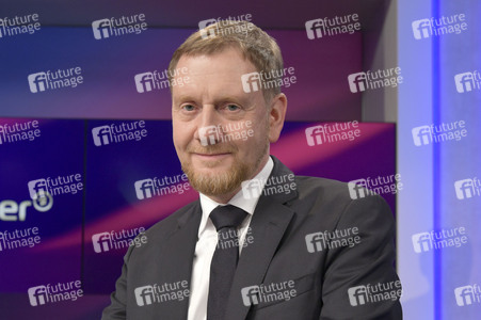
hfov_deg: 41.1
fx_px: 641
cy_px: 160
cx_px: 240
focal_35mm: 48
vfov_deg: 28.0
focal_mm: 48
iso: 1600
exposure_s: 1/200
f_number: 5.6
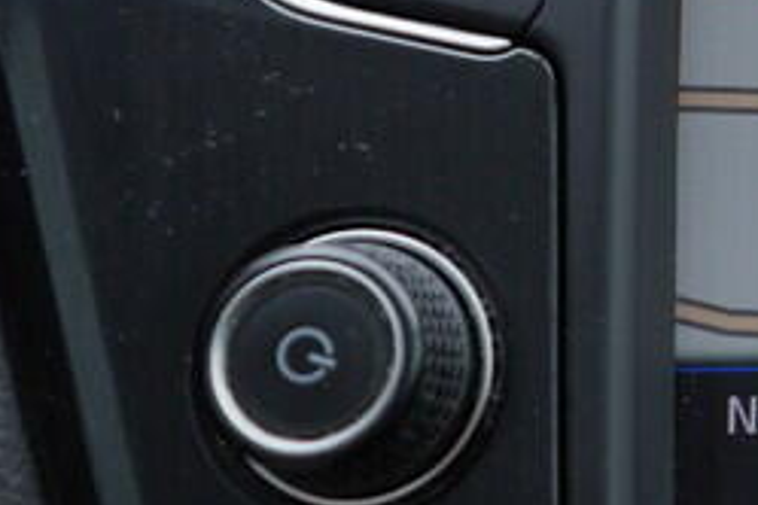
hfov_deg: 12.2
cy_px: 23
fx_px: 3116
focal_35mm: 148
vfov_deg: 9.2
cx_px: 1531
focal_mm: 24
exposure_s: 1/50
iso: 125
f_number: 3.2
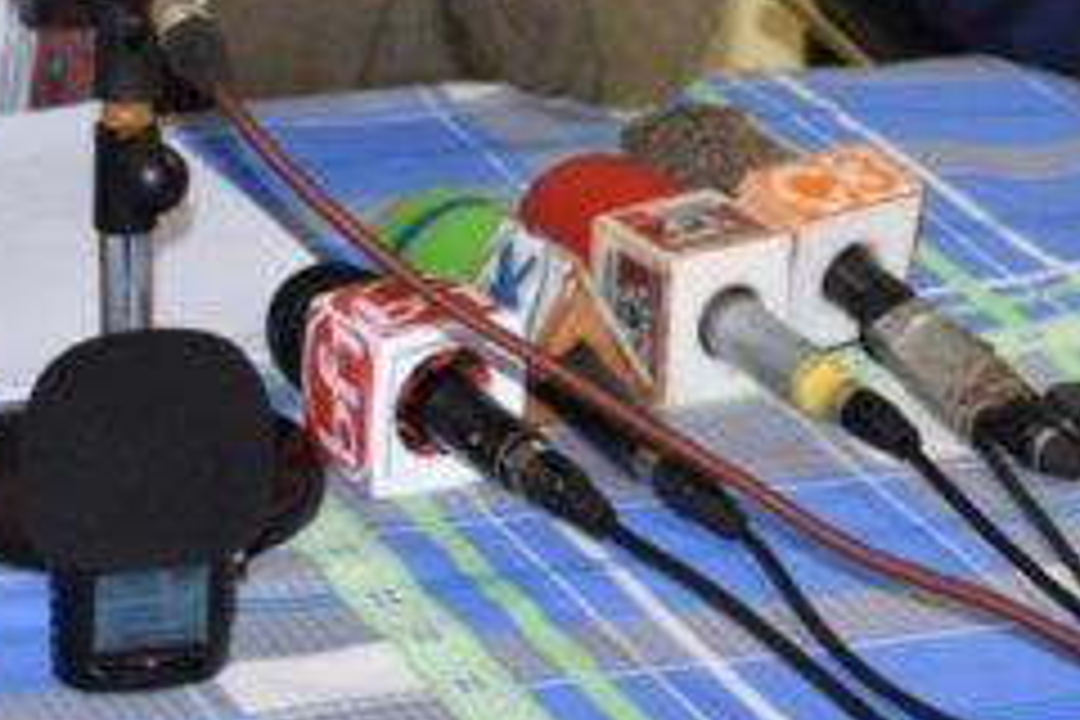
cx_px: 940
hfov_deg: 12.5
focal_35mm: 163
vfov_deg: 8.3
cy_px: -243
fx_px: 4890
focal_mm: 34
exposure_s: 1/60
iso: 400
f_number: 4.2
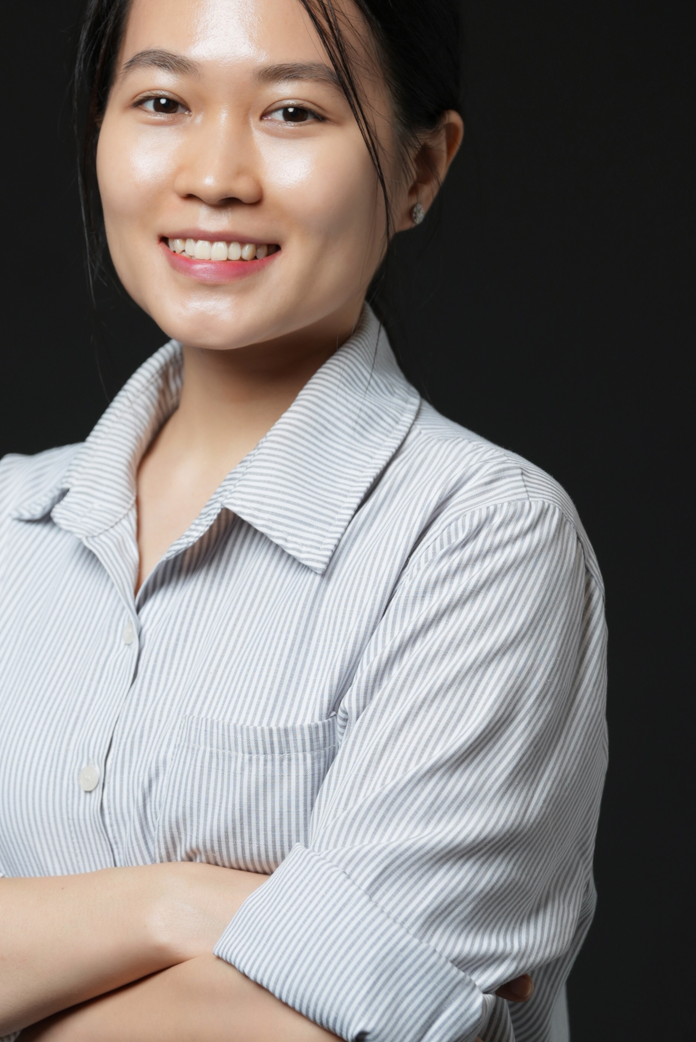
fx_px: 6515
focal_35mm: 225
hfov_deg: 6.1
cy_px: 496
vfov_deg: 9.1
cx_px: 214
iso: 320
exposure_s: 1/160
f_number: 4
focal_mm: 146
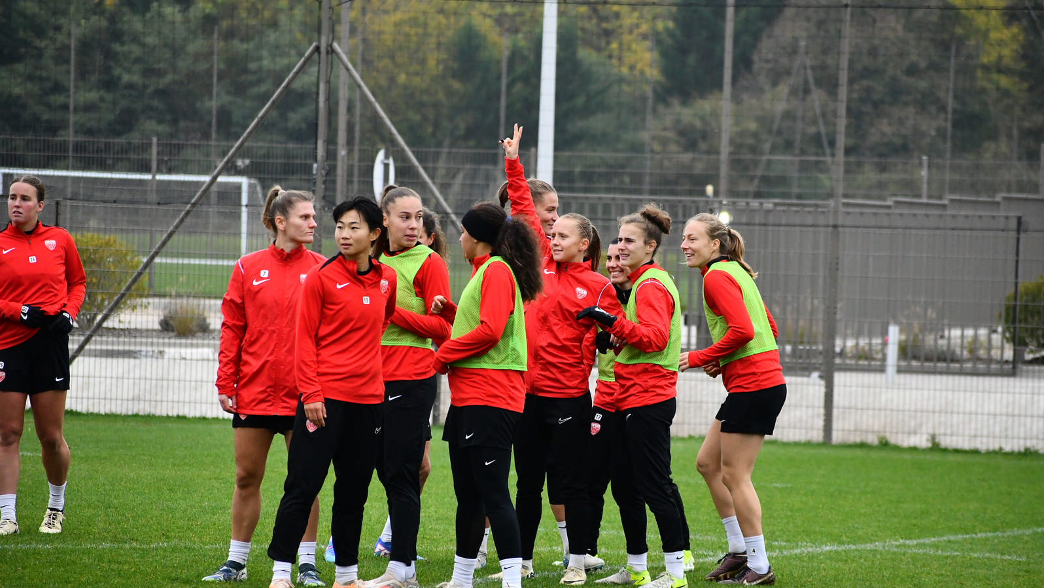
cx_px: 523
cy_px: 322
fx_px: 6977
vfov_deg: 4.8
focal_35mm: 252
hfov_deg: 8.6
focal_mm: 160
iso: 1800
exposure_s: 1/1600
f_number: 5
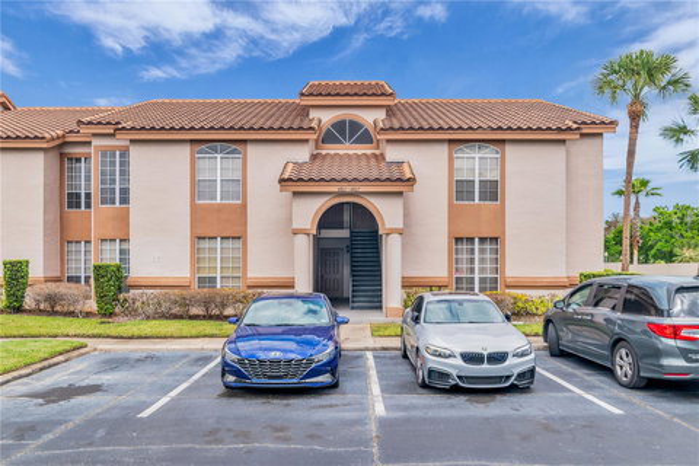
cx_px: 350
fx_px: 544
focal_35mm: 28
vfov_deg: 46.4
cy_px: 233
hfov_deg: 65.5
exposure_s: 1/180
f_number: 8
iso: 100
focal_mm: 28
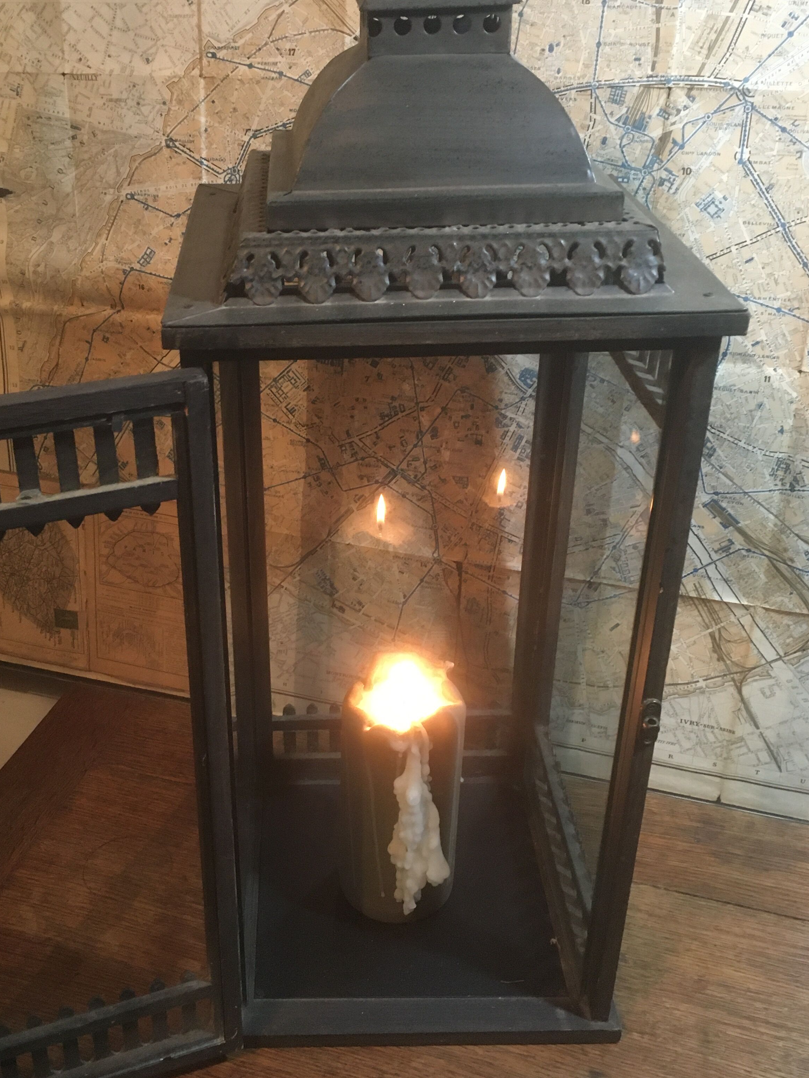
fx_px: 1184
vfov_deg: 49.0
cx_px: 308
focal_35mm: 38
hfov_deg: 37.5
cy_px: 538
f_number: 2.2
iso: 200
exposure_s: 1/20
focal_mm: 4.15
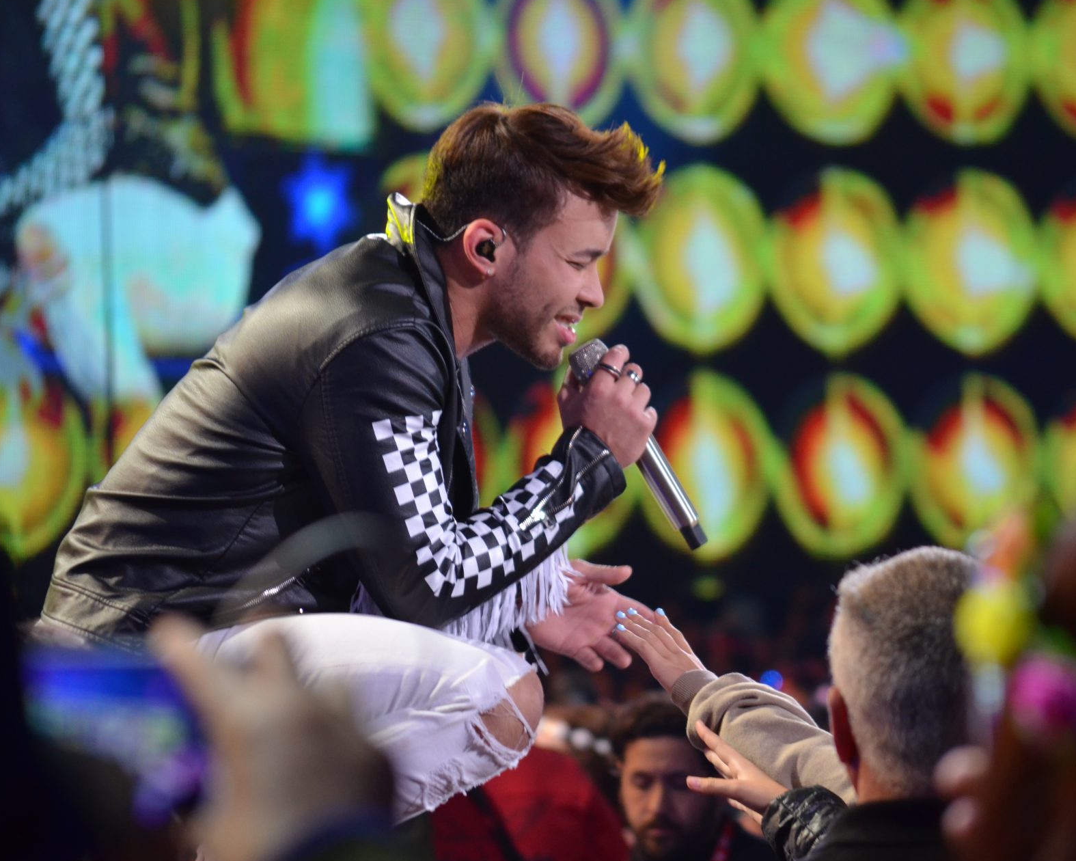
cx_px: 618
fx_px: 7853
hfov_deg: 7.8
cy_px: 432
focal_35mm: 247
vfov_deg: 6.3
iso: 800
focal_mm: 135
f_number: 5
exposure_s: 1/125
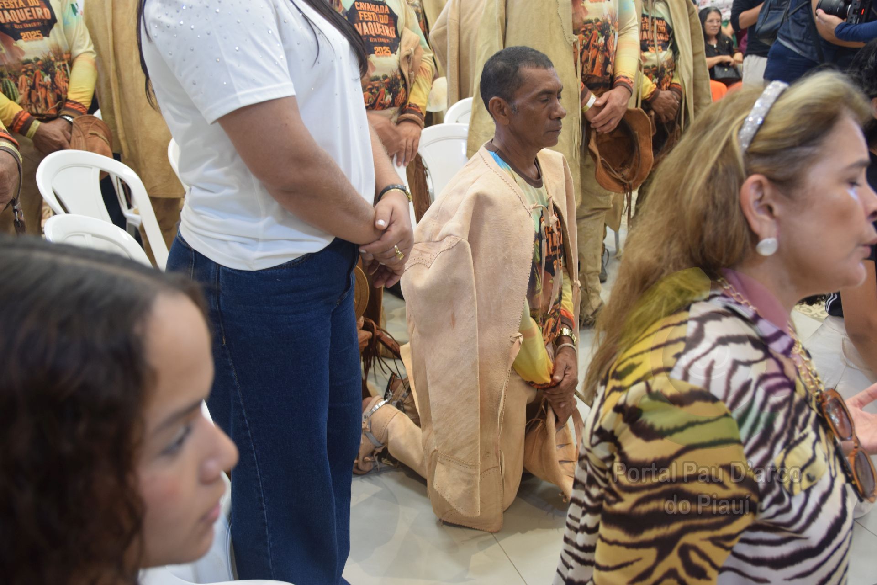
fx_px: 804
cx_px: 438
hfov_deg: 57.2
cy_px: 292
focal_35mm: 33
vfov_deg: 40.0
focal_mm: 22
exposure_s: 1/40
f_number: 3.5
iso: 720
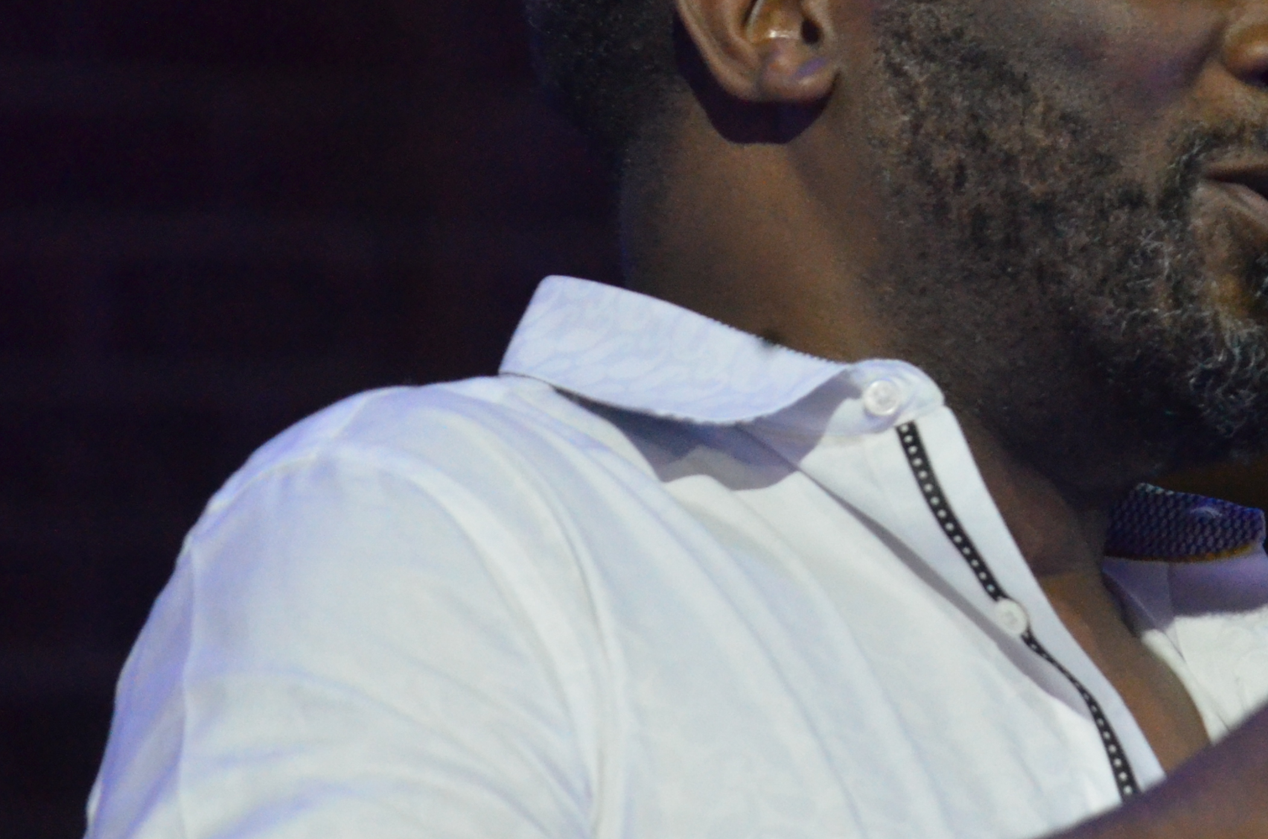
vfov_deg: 1.9
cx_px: 1100
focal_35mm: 739
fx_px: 25972
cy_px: 537
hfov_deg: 2.8
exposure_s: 1/200
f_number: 5.3
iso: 3200
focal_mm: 210
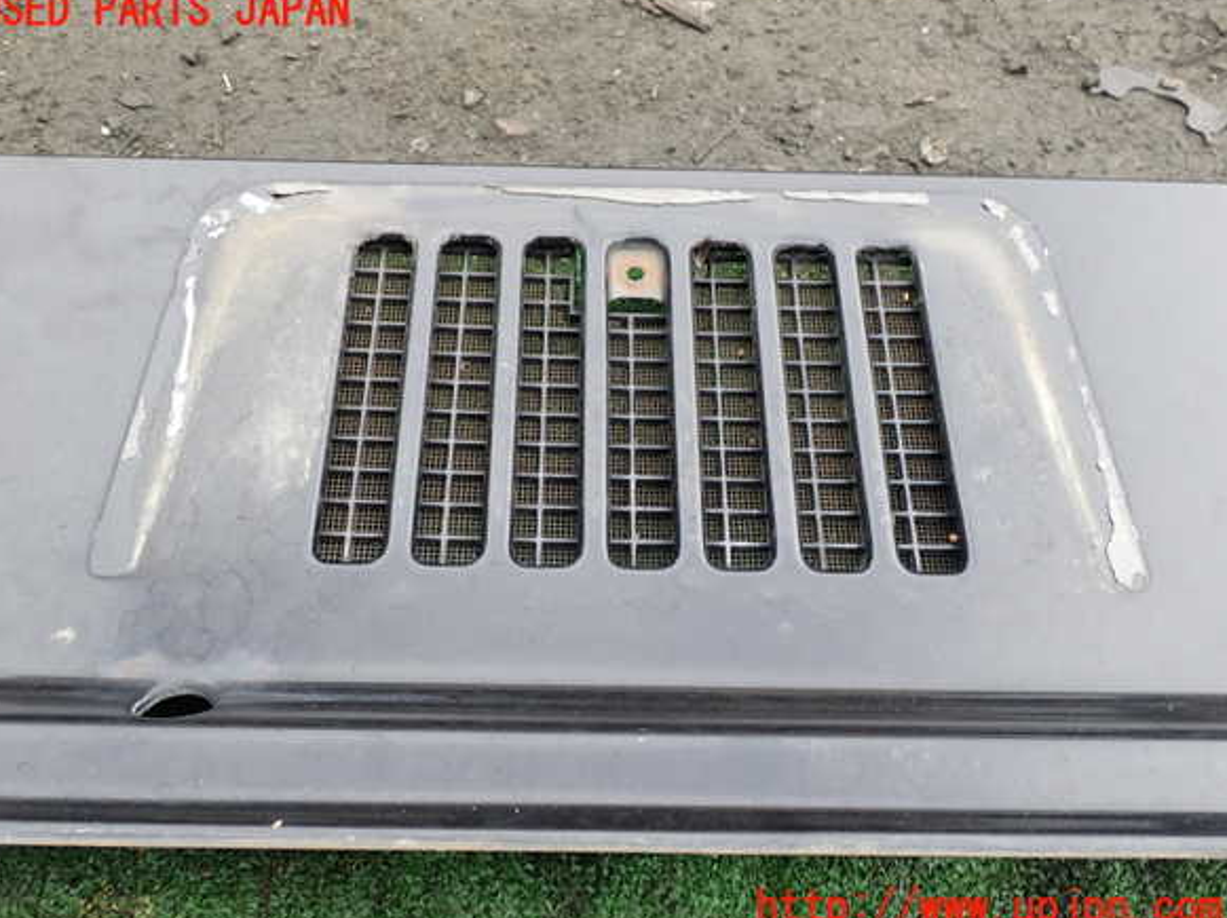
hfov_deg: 58.4
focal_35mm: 31
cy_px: 460
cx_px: 600
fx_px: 1098
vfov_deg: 45.4
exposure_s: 1/80
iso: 100
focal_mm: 5.4
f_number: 3.2
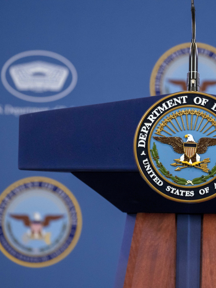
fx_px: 2862
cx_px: 189
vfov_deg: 5.8
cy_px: 144
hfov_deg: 4.3
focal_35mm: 344
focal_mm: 238
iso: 5000
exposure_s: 1/320
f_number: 5.6
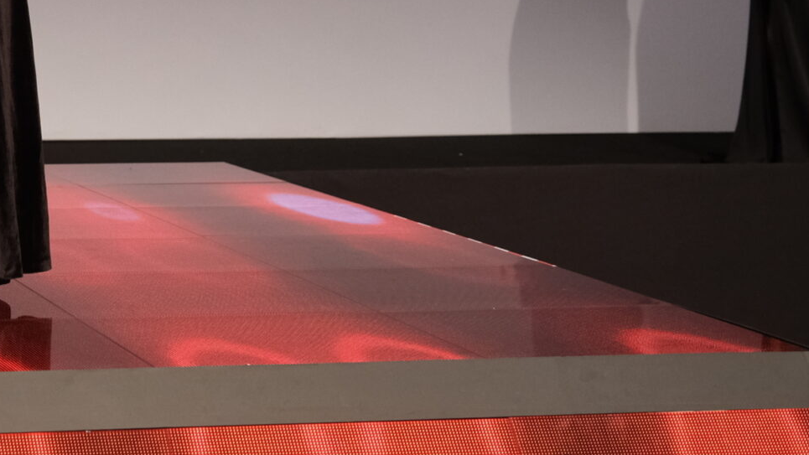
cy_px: -255
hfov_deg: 16.5
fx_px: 2682
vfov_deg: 9.4
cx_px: -132
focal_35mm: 125
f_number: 3.2
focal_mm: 30.2
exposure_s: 1/180
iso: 1600
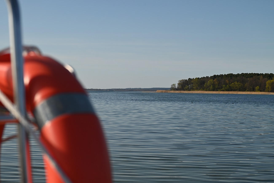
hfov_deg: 28.8
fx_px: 533
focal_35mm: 70
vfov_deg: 19.5
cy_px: 92
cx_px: 137
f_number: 6.3
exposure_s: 1/640
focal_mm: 70
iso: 100
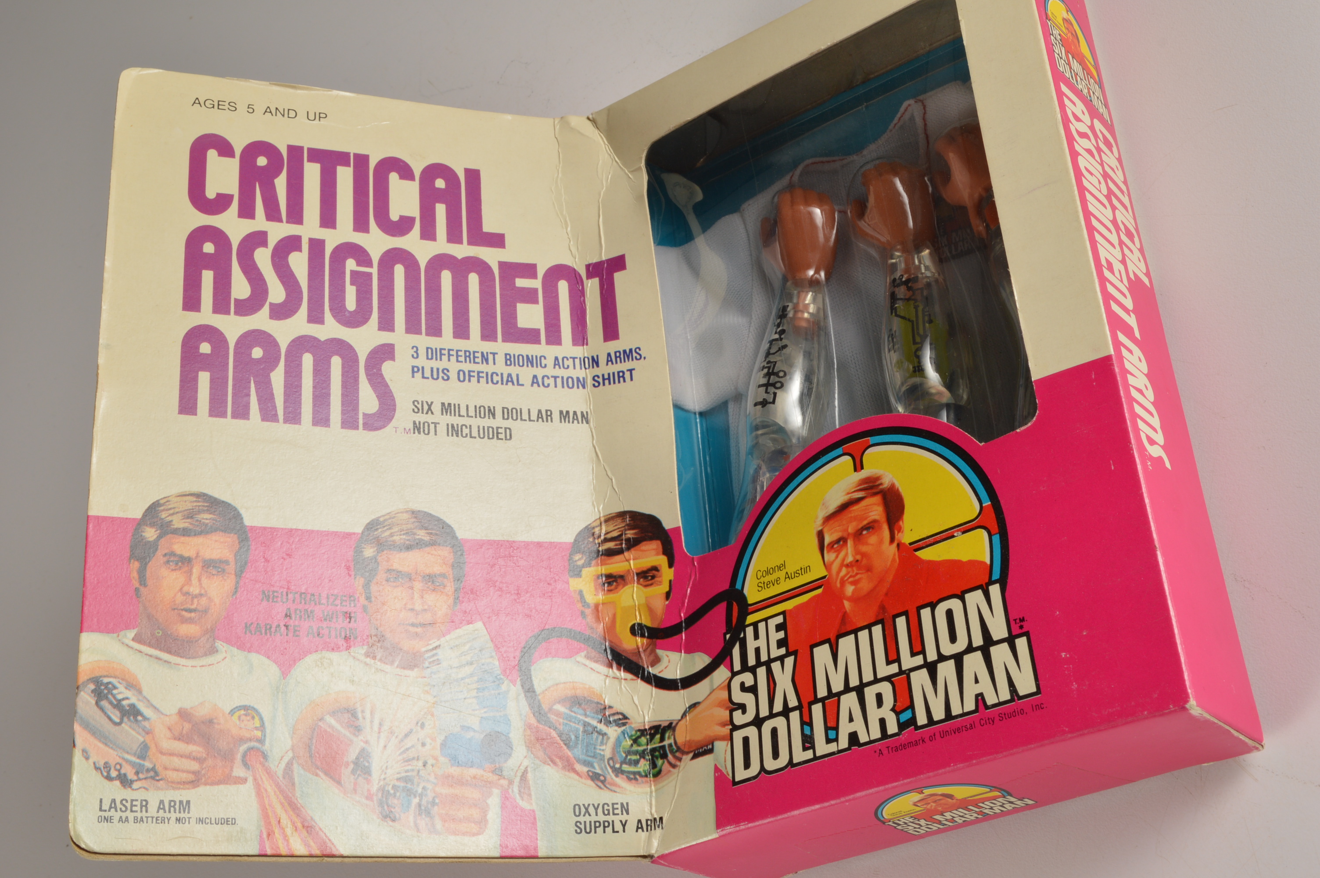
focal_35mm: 52
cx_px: 660
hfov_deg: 37.9
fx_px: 1923
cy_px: 439
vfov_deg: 25.7
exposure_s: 1/125
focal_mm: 35
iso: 100
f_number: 14
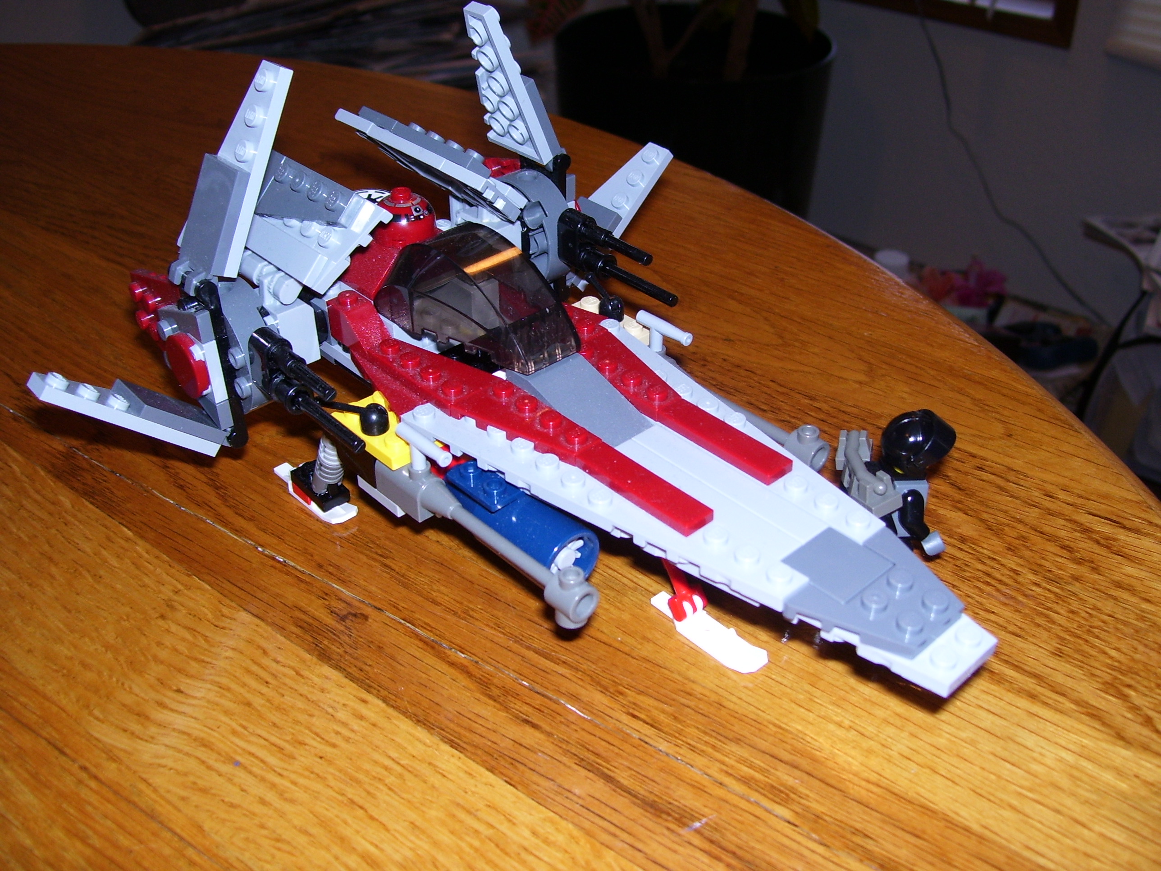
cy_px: 436
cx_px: 580
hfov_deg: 50.1
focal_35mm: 37
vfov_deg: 38.7
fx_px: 1241
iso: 80
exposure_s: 1/60
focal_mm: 6
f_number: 2.7
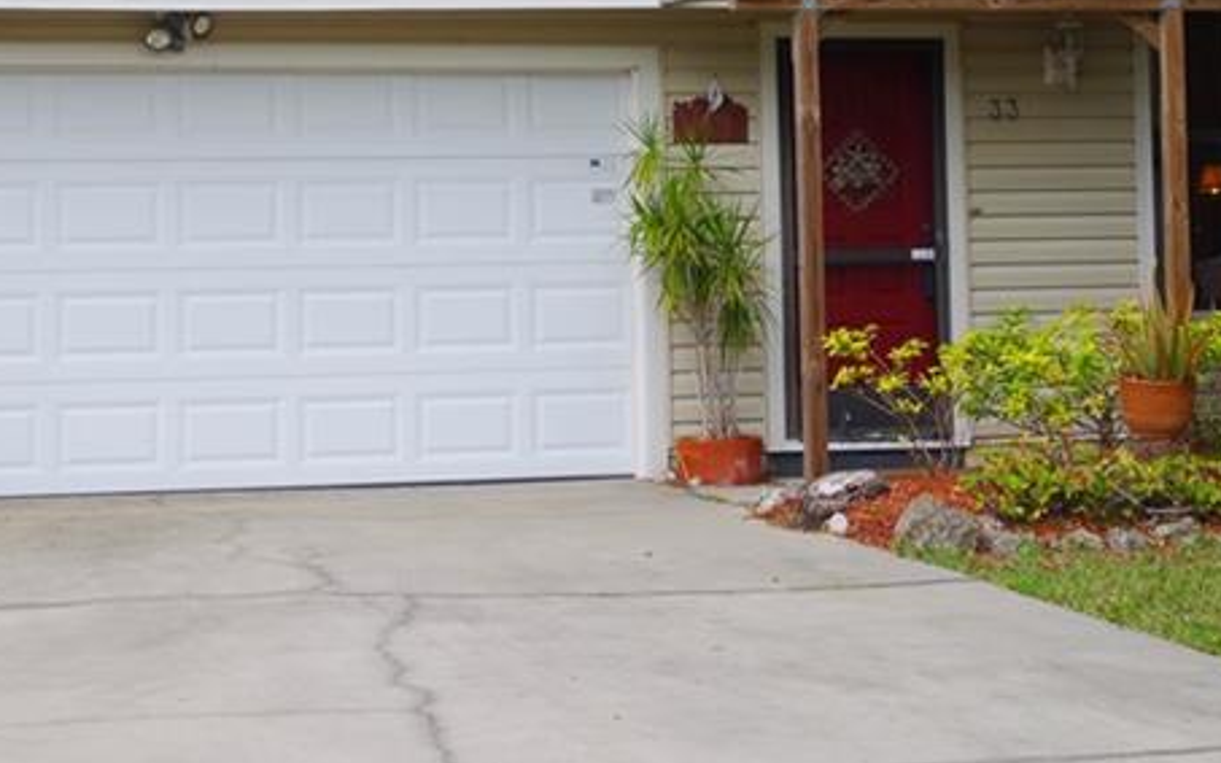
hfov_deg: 19.6
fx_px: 3527
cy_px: -65
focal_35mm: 106
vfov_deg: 12.2
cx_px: 588
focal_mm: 30.63
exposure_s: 1/160
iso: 200
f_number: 11
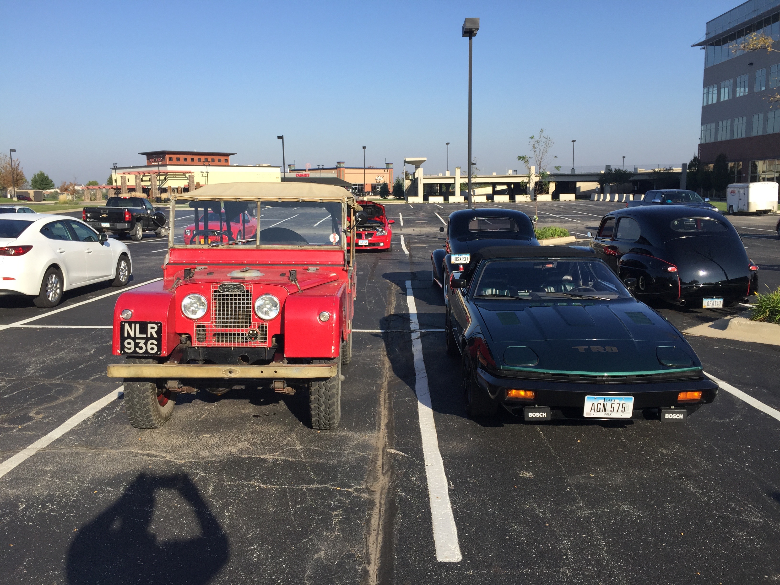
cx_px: 390
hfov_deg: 61.7
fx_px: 653
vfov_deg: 48.2
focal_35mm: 29
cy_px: 292
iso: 32
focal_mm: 4.15
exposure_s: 1/1319
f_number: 2.2
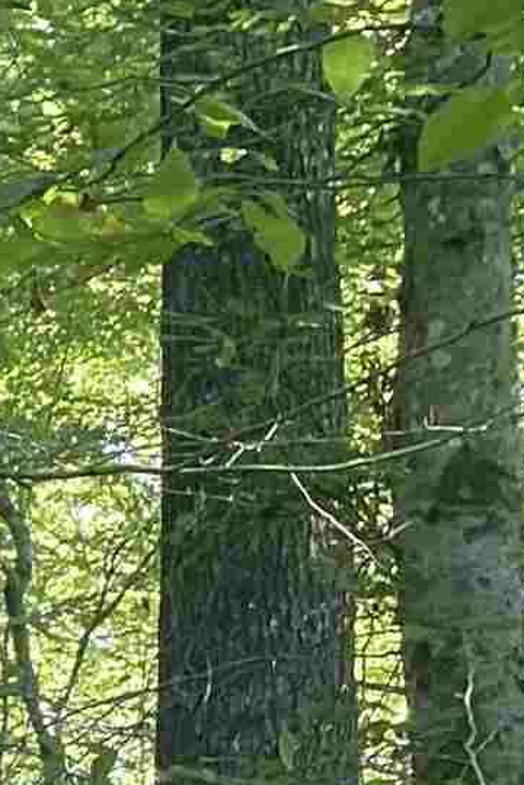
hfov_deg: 6.9
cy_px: 941
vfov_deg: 13.0
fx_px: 3358
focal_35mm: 154
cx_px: -1575
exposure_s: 1/65
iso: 125
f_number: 1.8
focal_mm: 4.25
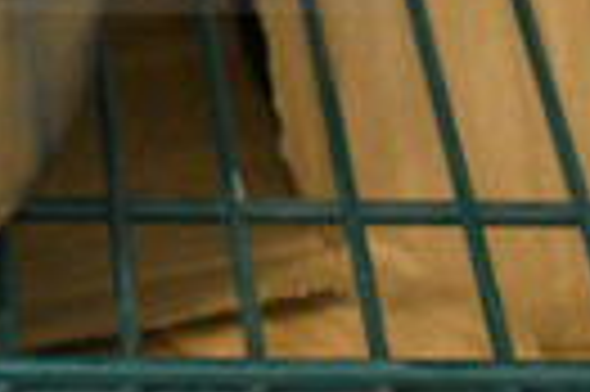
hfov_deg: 15.7
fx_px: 2062
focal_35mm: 126
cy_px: -225
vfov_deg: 10.4
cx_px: -104
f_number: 6.3
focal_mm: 18
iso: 6400
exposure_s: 1/160
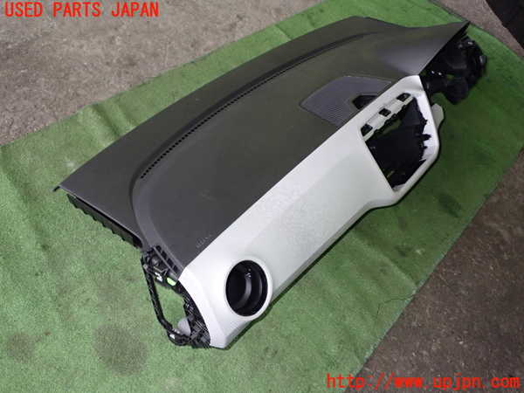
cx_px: 262
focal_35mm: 32
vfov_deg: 44.2
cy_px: 196
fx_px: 484
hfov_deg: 56.8
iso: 250
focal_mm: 5.79
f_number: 2.4
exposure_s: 1/30
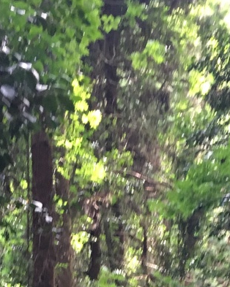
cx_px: 133
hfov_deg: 16.0
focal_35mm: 96
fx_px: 817
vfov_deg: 18.1
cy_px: 412
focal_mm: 4.15
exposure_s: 1/30
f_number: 2.2
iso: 125
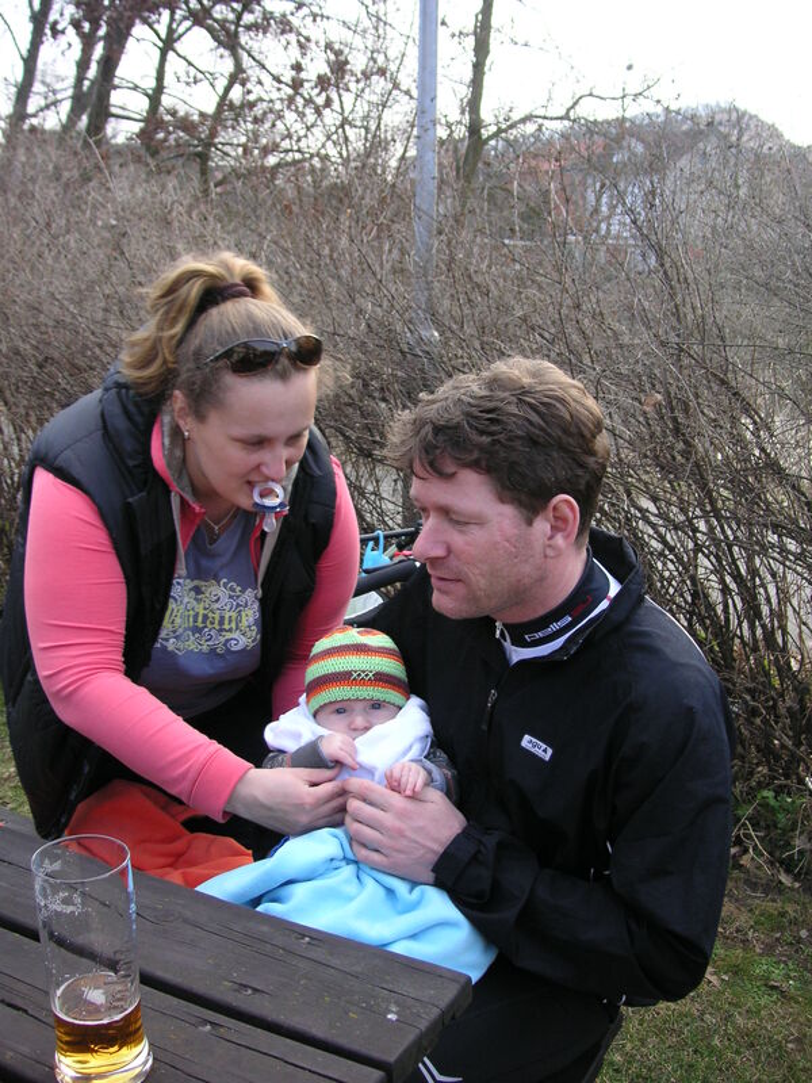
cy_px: 542
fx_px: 1157
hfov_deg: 38.7
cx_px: 406
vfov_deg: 50.1
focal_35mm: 37
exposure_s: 1/125
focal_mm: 6.1
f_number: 2.8
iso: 50
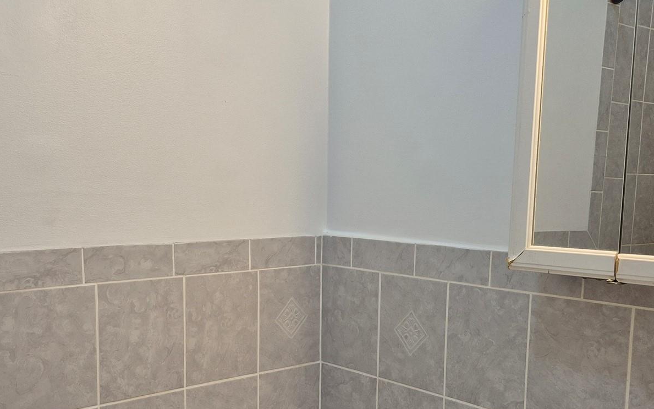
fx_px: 749
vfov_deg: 30.3
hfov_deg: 47.2
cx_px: 323
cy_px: 282
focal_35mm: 42
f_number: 1.8
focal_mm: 5.4
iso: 125
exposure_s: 1/120
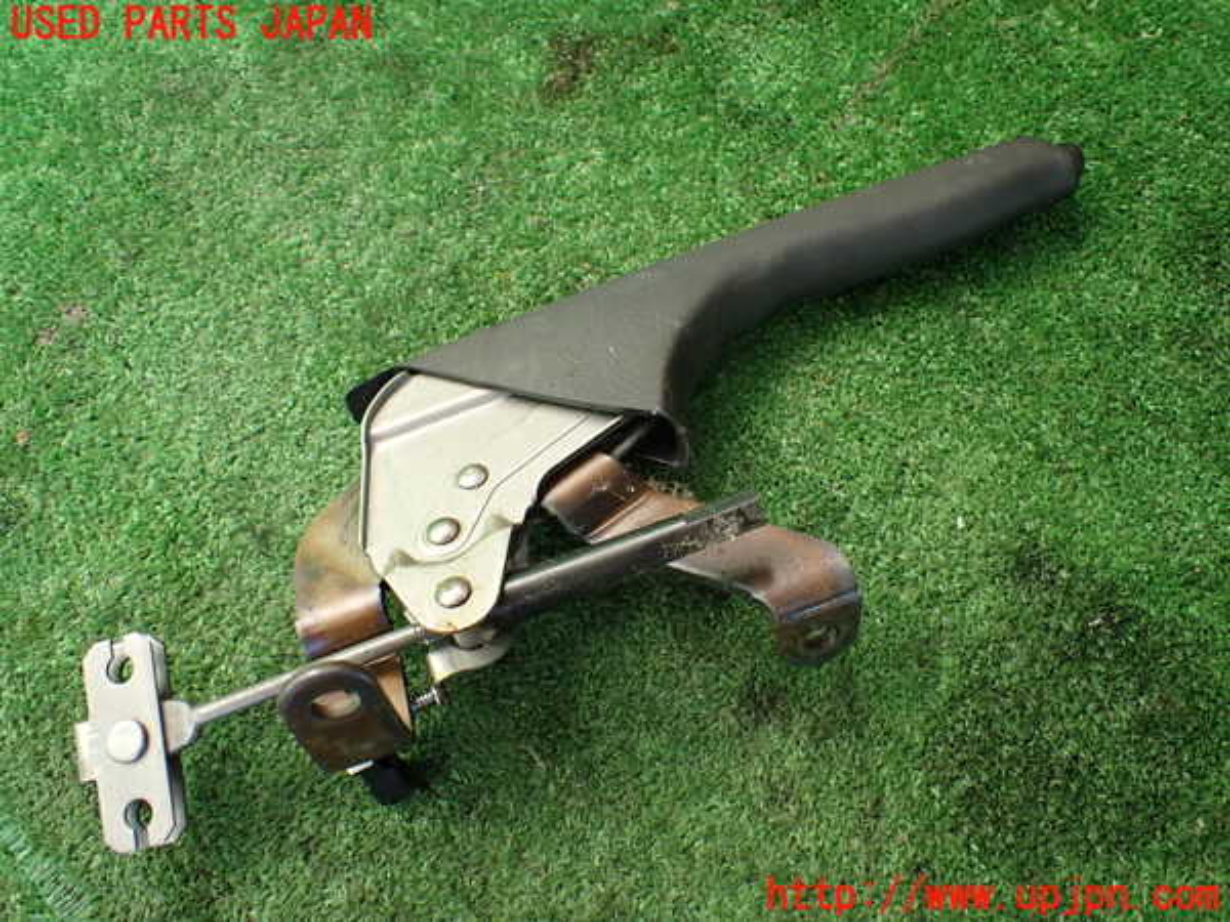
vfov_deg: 46.8
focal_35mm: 30
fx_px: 1066
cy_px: 461
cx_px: 615
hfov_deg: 60.0
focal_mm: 5.4
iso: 250
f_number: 2.3
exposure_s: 1/125
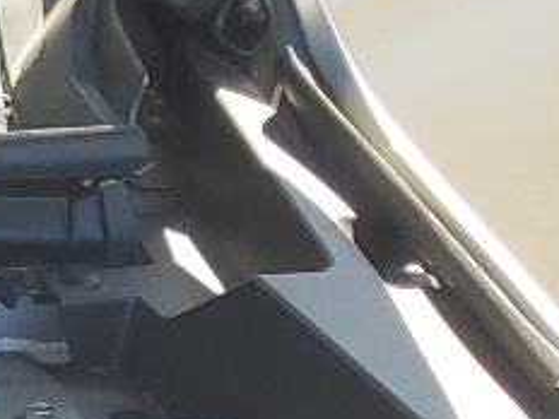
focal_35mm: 179
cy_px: 915
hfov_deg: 8.7
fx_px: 2891
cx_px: -1226
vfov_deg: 7.8
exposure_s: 1/500
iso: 50
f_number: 1.5
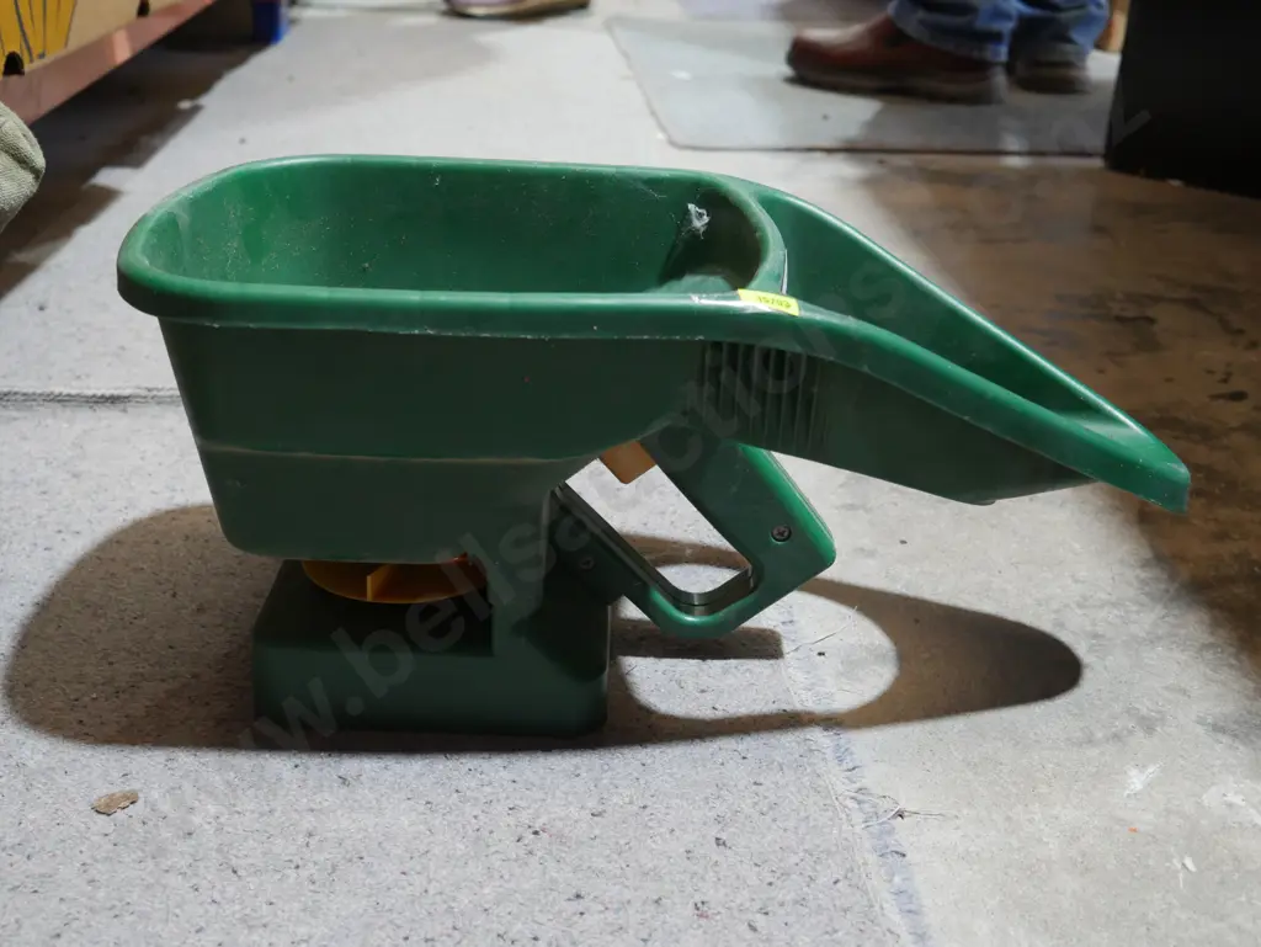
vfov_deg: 36.0
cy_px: 474
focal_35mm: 40
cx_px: 630
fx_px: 1458
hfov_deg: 46.8
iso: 1000
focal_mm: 20
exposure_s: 1/60
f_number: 4.4
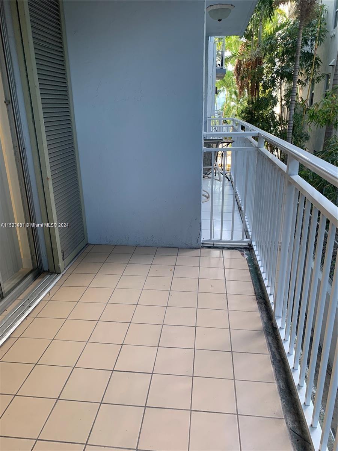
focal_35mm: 26
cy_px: 226
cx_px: 169
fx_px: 338
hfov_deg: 53.1
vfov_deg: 67.3
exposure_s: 1/121
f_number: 1.8
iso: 64
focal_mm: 4.25
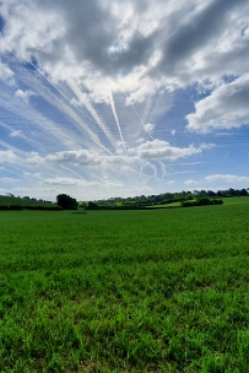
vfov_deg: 83.8
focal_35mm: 20
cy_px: 174
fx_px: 207
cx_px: 93
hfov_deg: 61.1
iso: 50
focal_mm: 1.8
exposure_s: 1/3688
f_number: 2.2
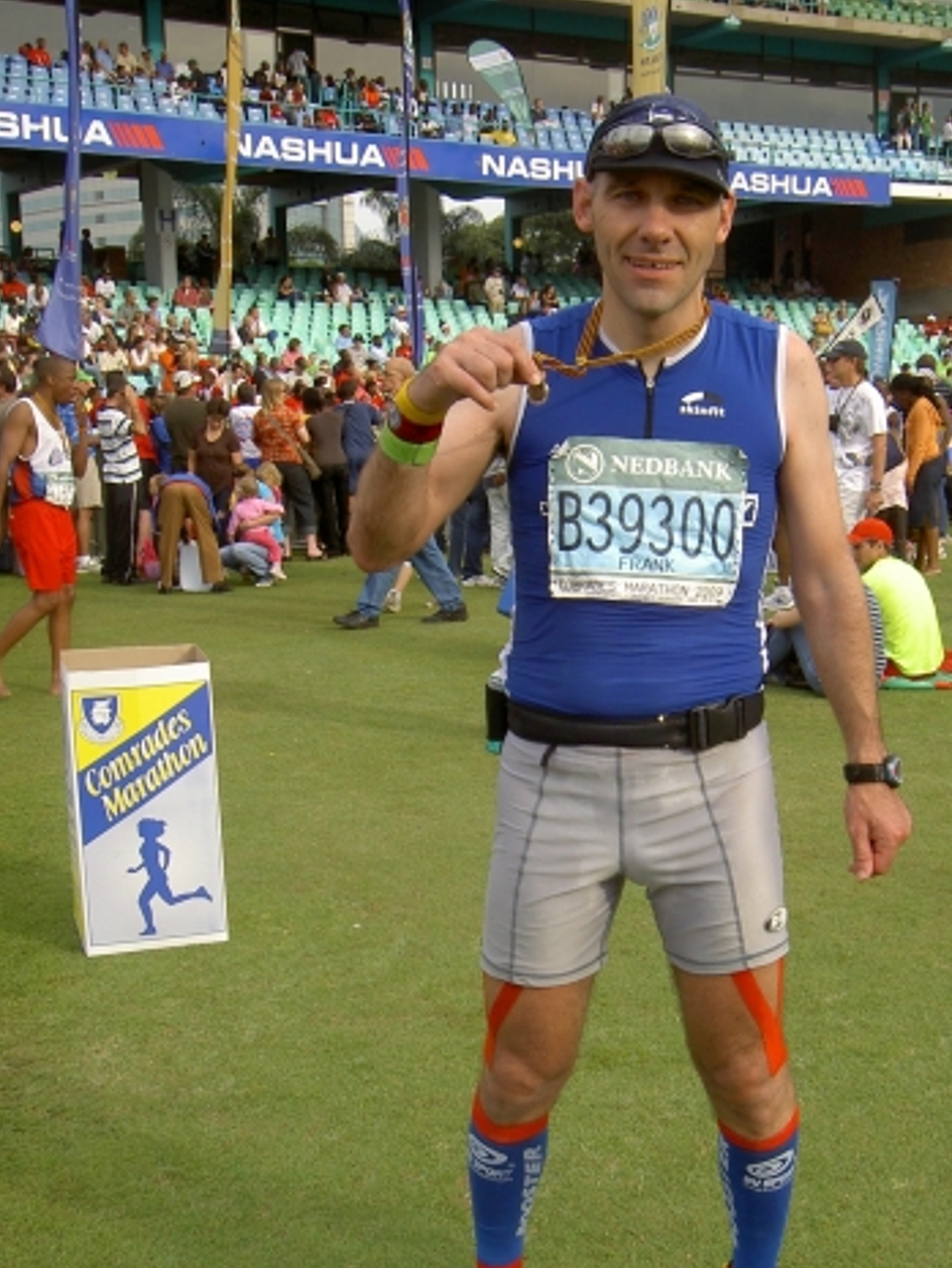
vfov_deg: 38.7
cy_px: 780
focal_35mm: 49
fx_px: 1796
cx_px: 589
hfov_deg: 29.6
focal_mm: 6.3
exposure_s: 1/125
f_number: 4.9
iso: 50
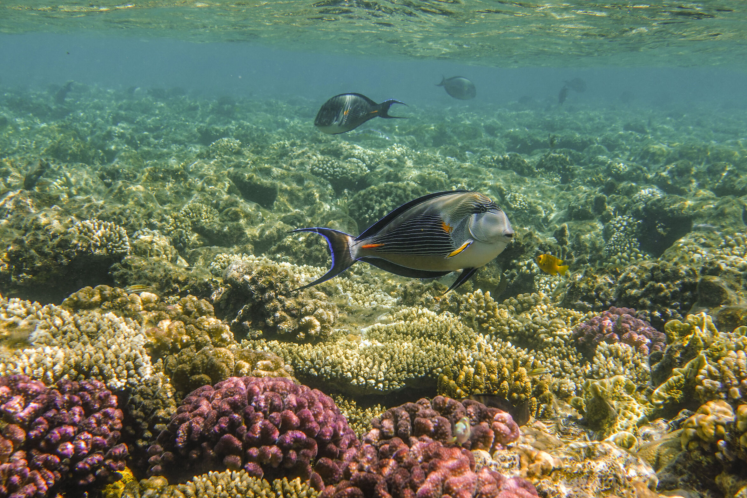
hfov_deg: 39.6
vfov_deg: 27.0
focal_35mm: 50
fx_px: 1037
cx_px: 371
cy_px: 252
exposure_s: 1/250
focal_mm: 18.1
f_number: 6.3
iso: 125
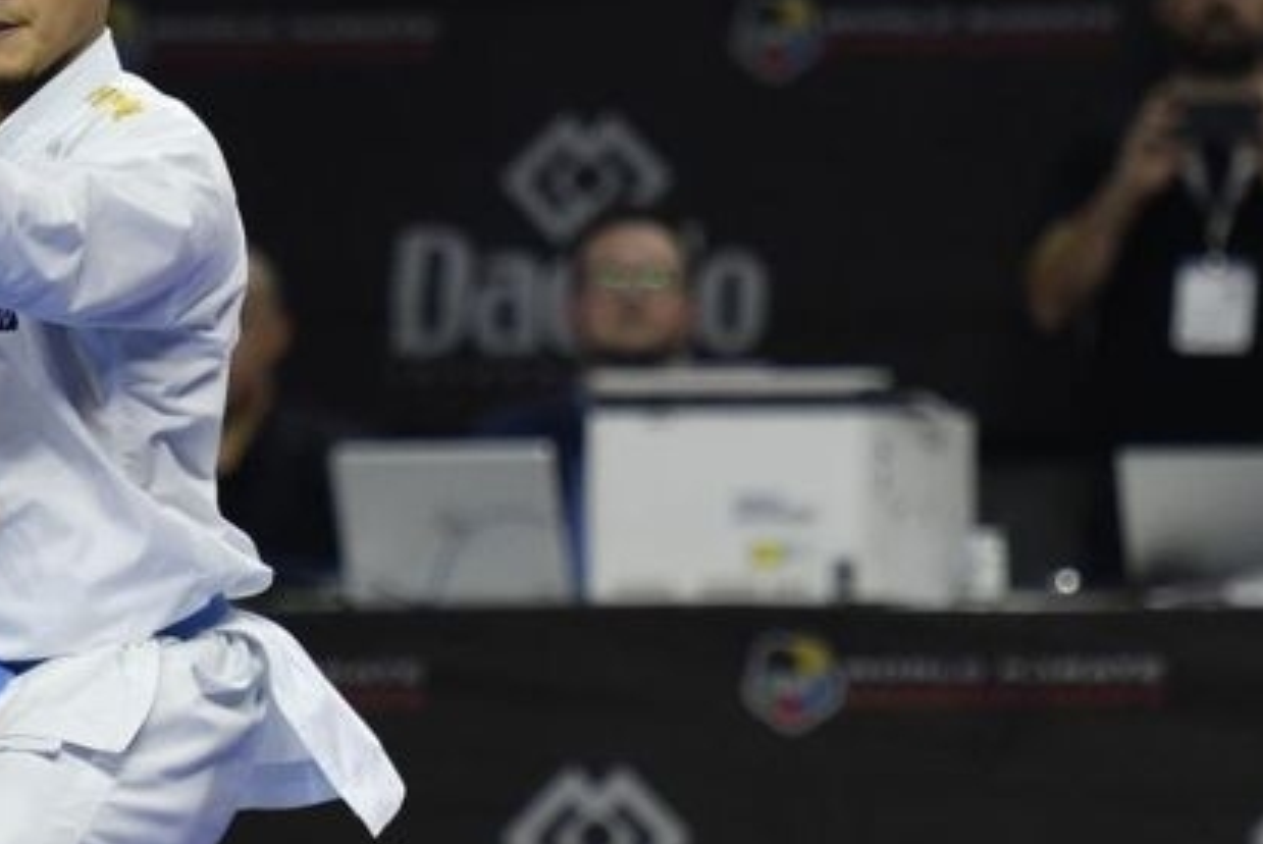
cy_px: 113
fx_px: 23697
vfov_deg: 2.0
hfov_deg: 3.1
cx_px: 569
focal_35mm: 675
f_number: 2.8
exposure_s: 1/800
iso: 800
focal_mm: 155
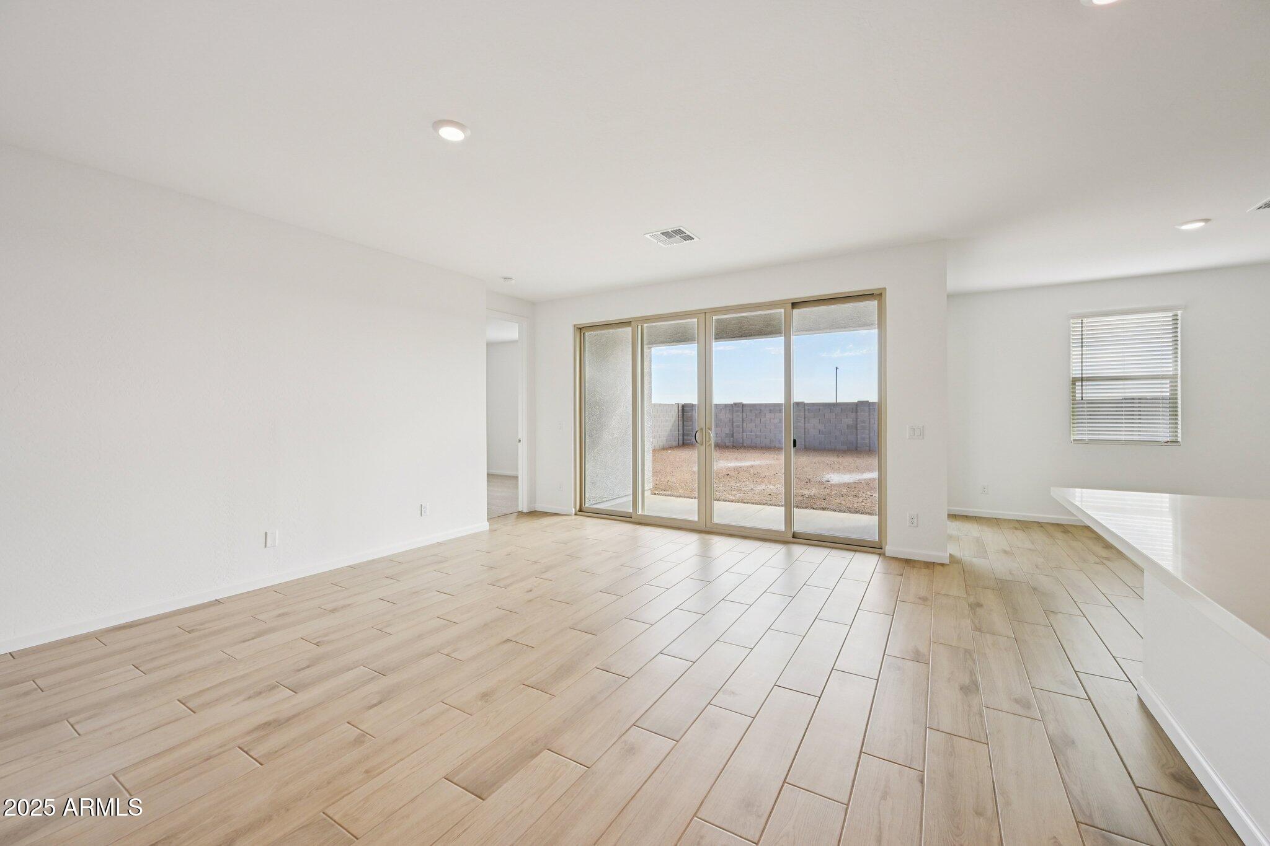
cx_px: 635
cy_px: 423
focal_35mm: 14
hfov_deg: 104.3
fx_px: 494
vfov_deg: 81.2
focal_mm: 14
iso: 500
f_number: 8
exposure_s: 1/320
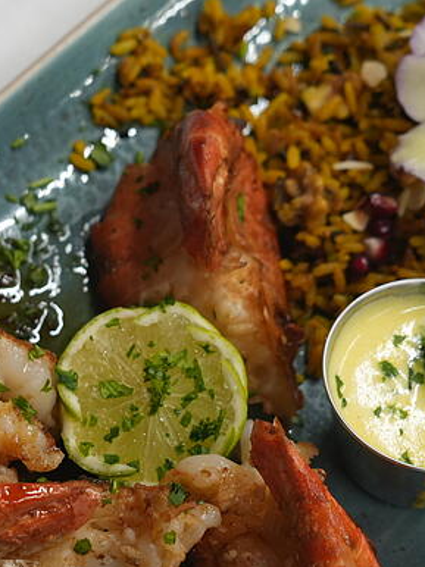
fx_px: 2950
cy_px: 290
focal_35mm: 180
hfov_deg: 8.2
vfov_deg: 11.0
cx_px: 72
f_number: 5.6
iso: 1000
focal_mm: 89
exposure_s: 1/160
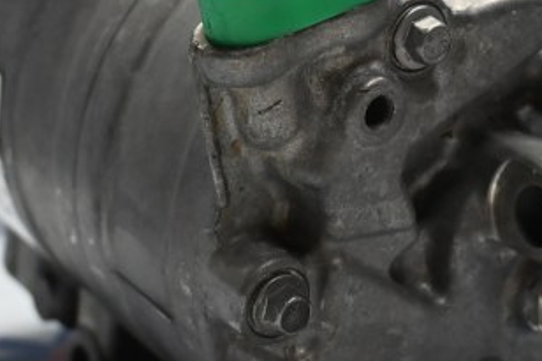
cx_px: 297
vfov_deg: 13.9
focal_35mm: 97
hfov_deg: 21.0
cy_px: 29
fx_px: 1464
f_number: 4.2
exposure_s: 1/125
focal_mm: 25
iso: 1250
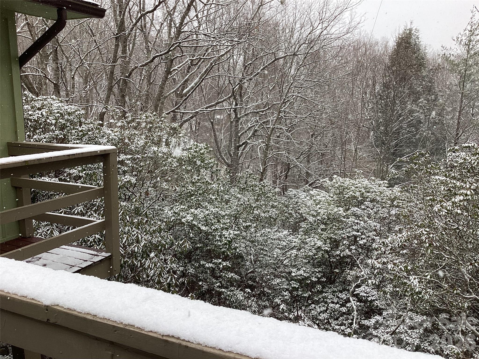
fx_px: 429
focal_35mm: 31
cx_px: 240
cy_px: 180
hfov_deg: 58.4
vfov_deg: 45.4
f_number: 2.4
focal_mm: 3.3
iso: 25
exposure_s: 1/217
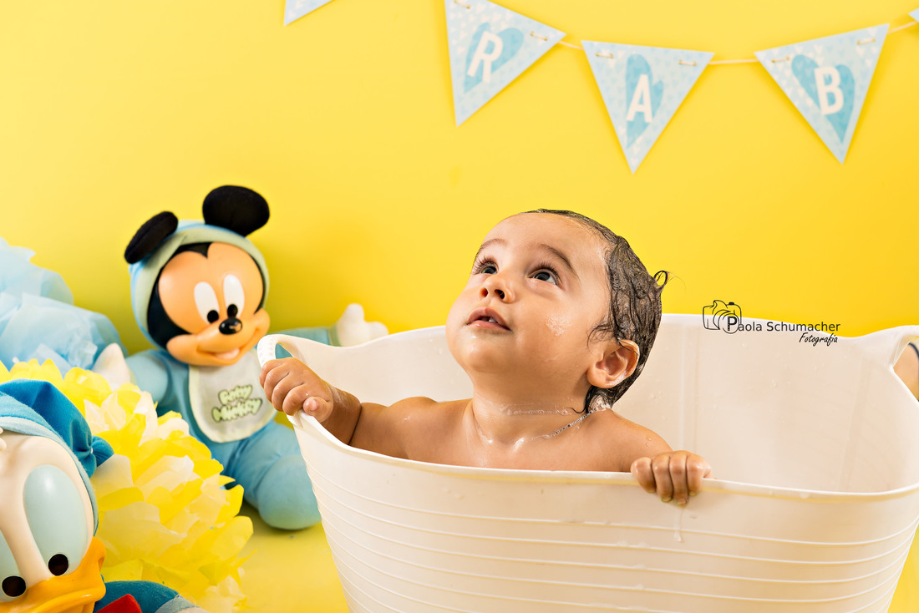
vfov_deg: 18.9
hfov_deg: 28.1
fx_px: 1838
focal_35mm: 72
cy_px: 323
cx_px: 478
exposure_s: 1/160
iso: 100
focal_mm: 66
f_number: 7.1
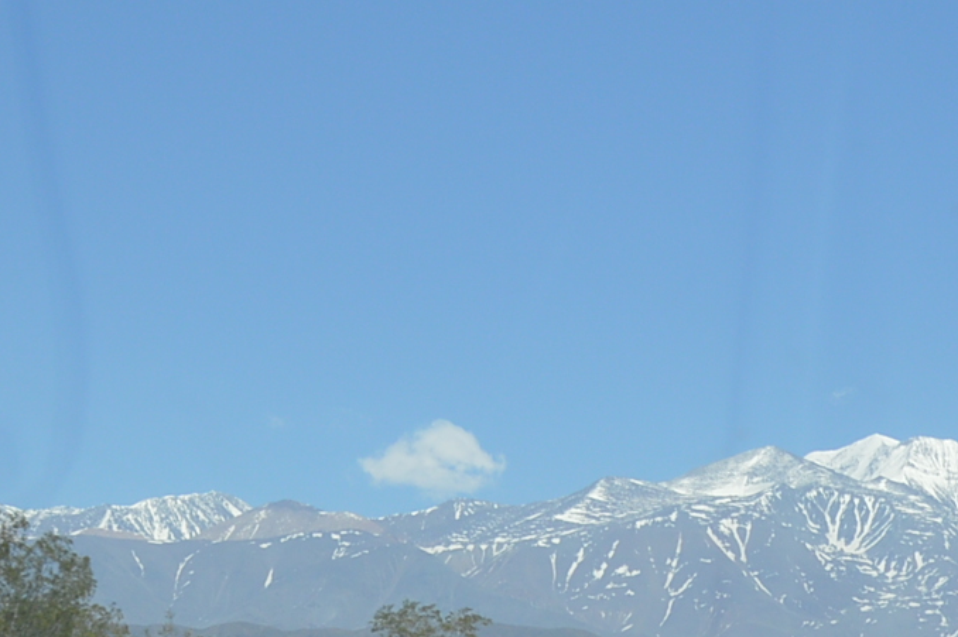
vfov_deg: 10.3
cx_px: 821
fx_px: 3537
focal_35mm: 133
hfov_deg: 15.3
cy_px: 369
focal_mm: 20
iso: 100
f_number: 8
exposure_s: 1/250
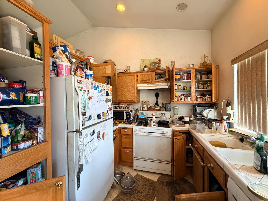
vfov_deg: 85.7
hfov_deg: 102.1
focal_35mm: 14
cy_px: 100
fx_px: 108
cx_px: 134
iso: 400
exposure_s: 1/60
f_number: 2.2
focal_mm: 2.22
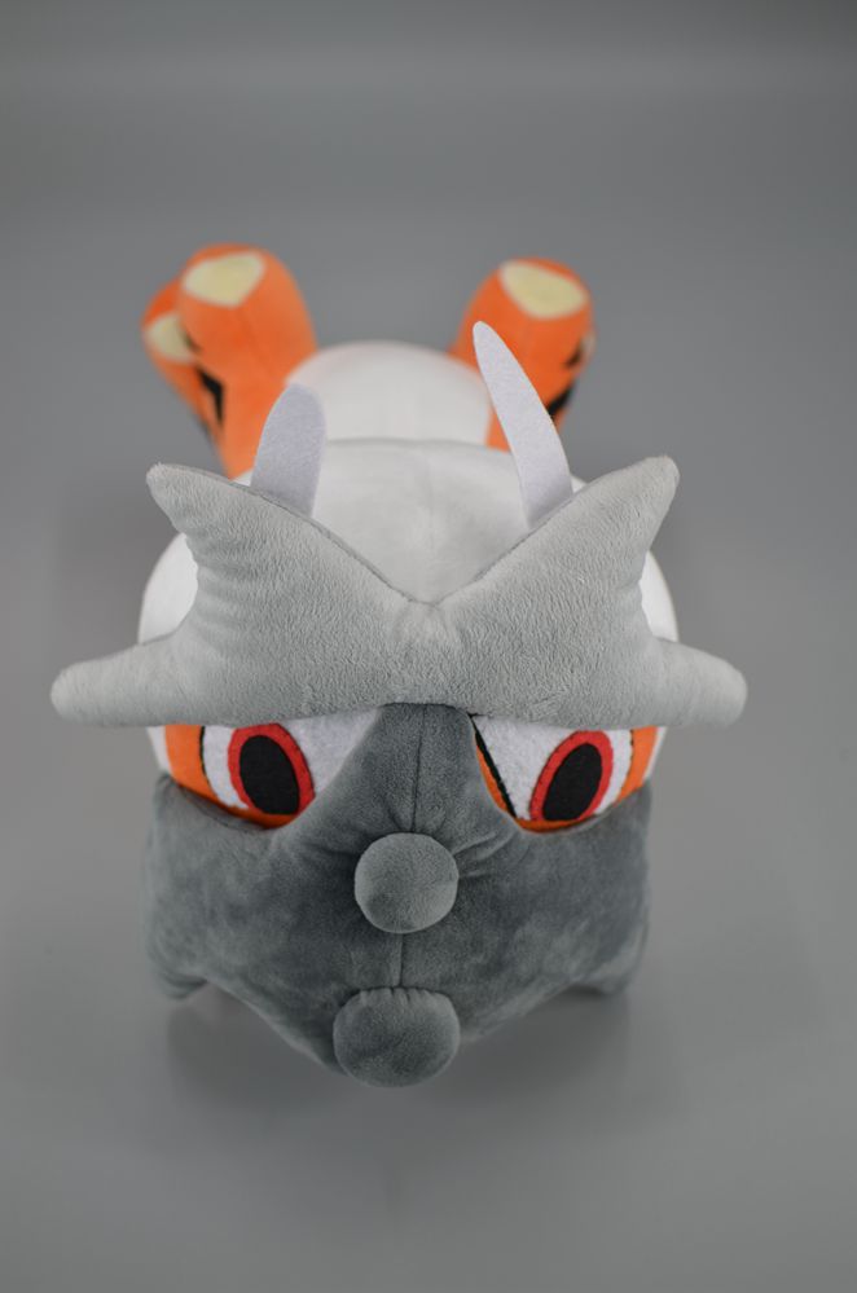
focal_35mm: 52
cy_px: 646
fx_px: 1882
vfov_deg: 37.9
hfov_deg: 25.6
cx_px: 428
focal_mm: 35
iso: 100
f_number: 1.8
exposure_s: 1/500
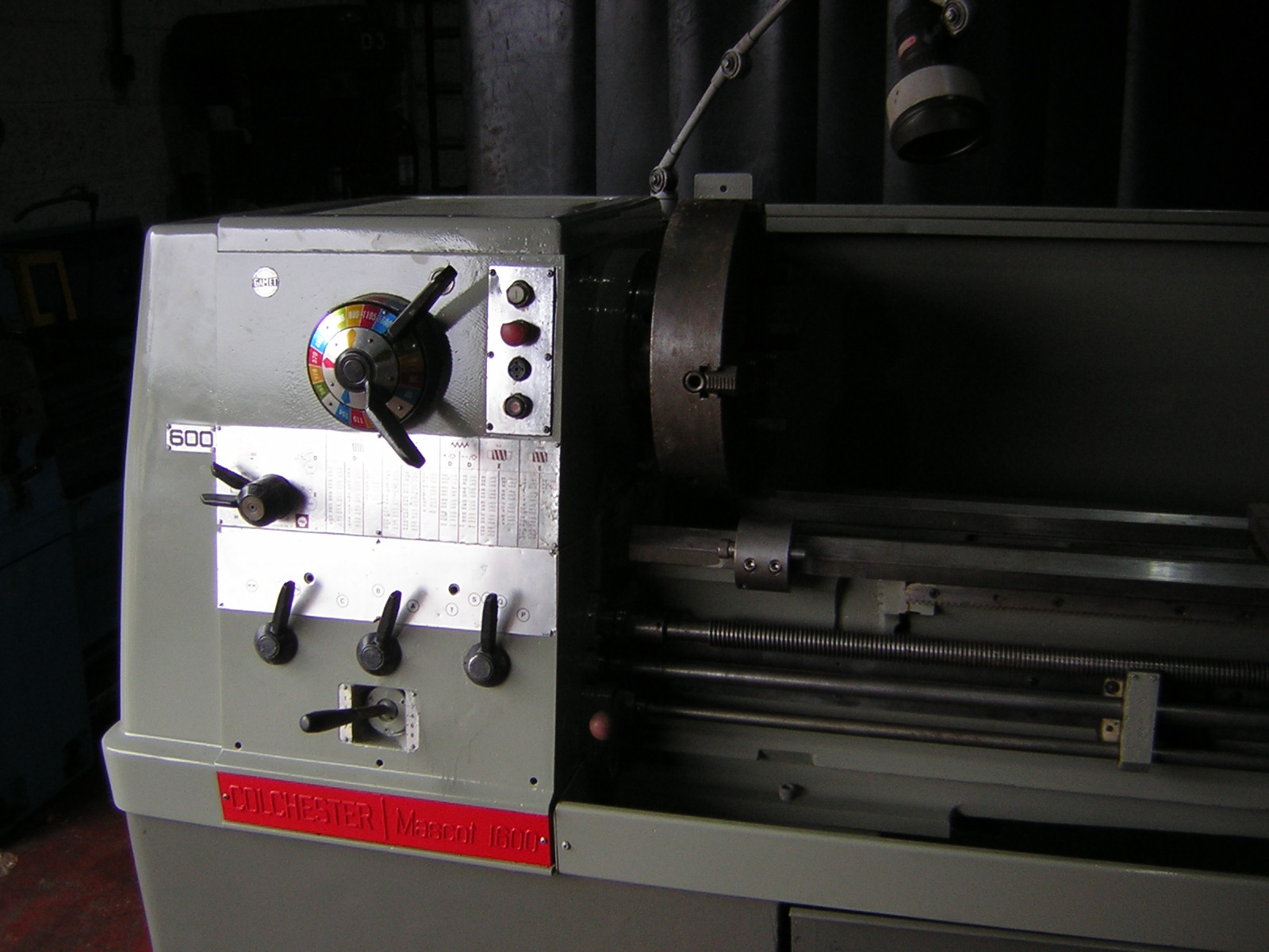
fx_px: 1320
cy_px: 476
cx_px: 634
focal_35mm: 36
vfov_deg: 39.7
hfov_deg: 51.4
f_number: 2.6
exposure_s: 1/60.9
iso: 50
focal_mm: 4.7
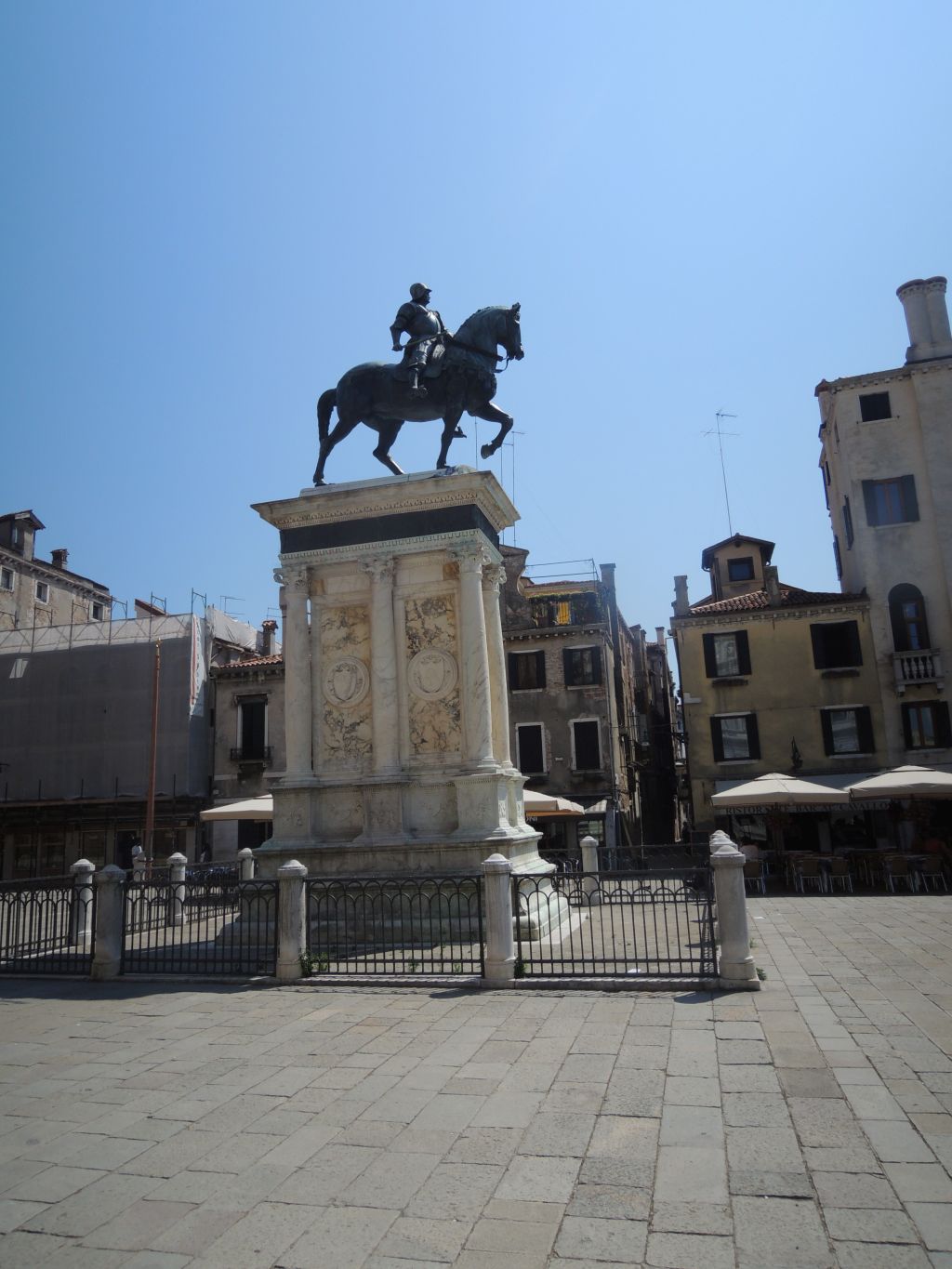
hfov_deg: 56.8
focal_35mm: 24
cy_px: 634
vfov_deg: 71.6
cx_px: 476
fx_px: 880
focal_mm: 4.3
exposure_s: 1/1250
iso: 100
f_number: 4
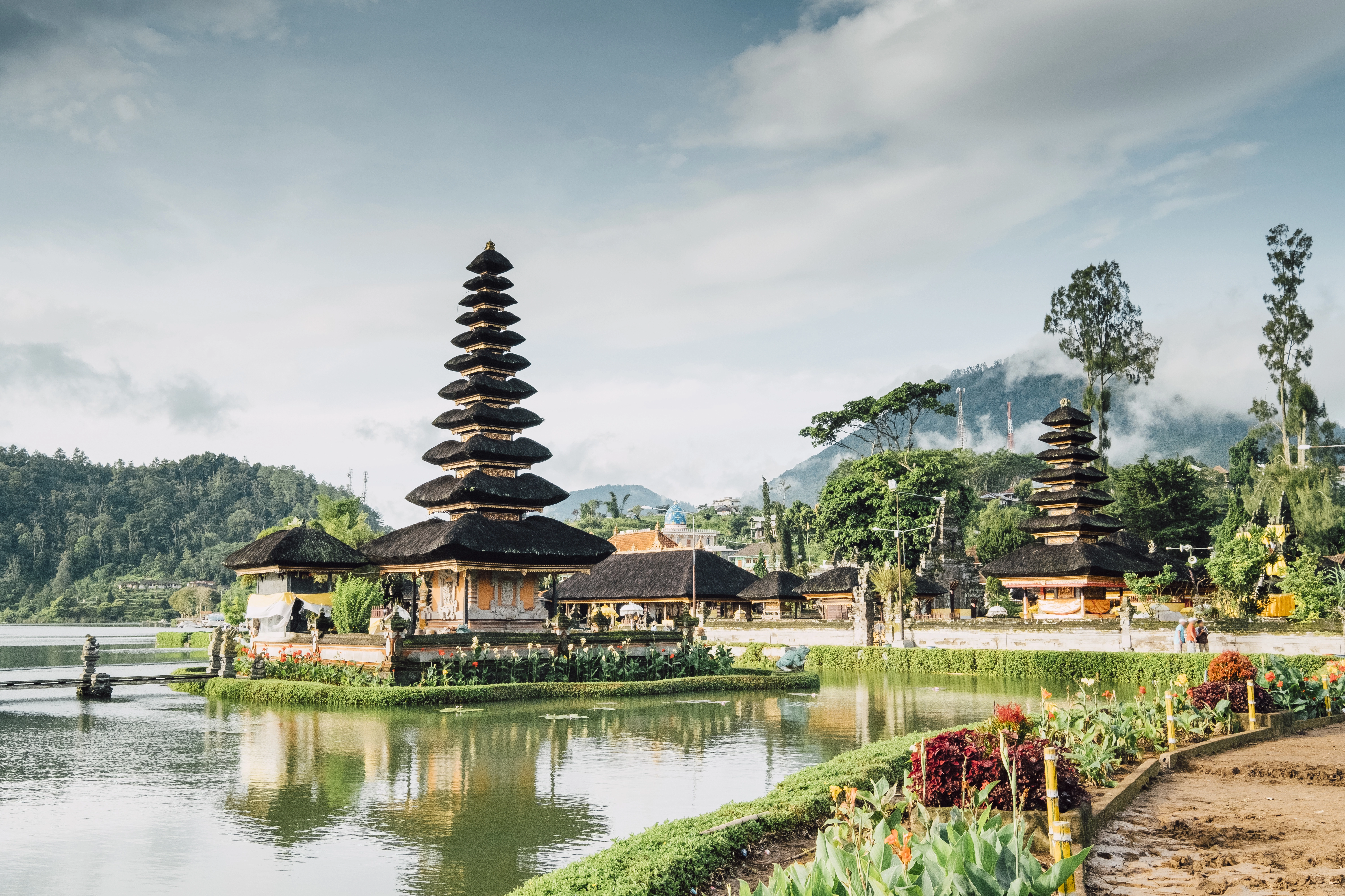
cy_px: 448
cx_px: 672
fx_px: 1233
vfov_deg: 40.0
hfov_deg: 57.2
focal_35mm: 33
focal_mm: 21.9
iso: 1000
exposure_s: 1/250
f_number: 10
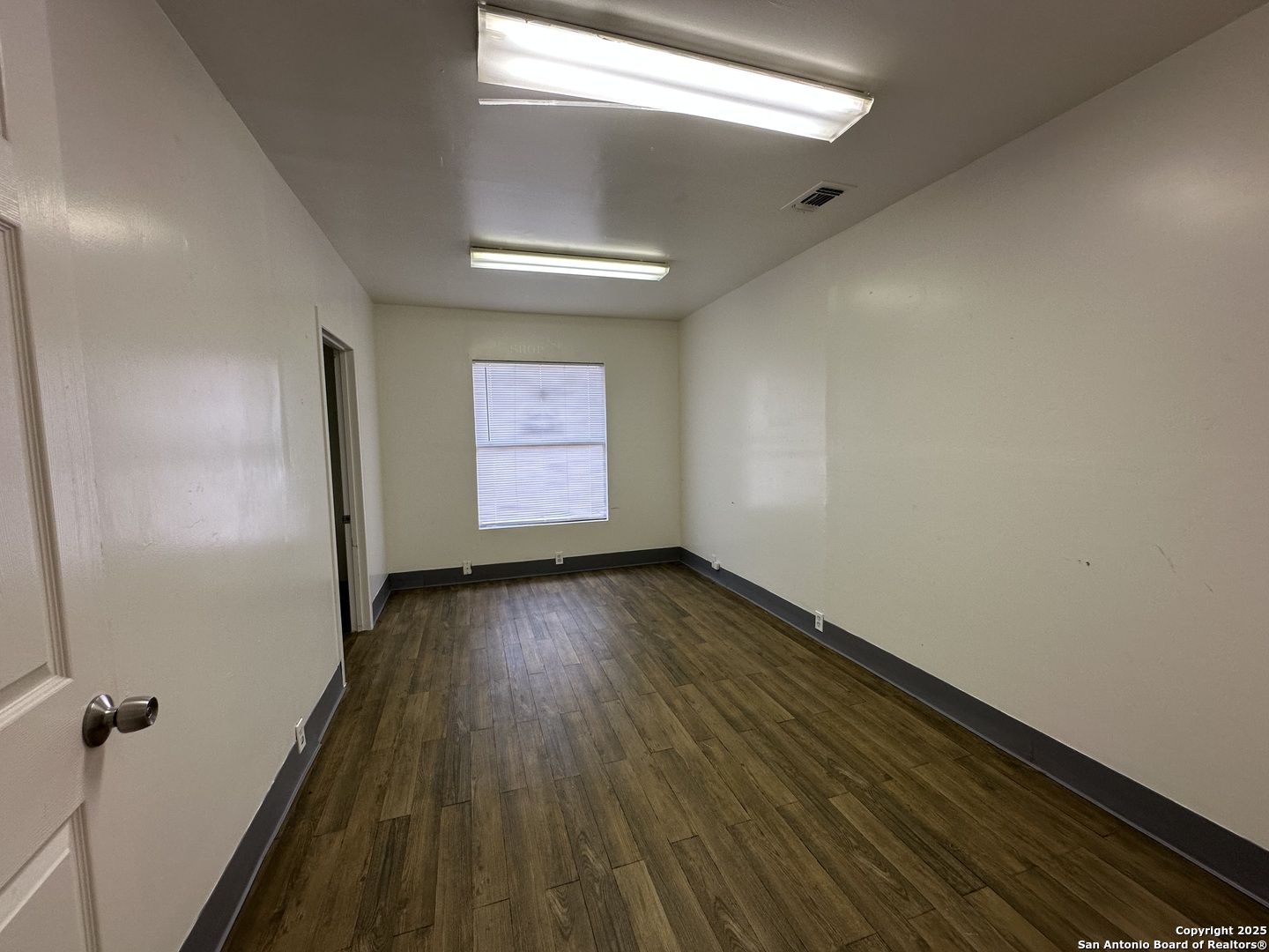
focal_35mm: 14
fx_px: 513
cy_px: 476
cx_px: 634
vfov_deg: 85.7
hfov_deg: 102.1
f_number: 2.2
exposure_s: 1/120
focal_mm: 2.22
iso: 100
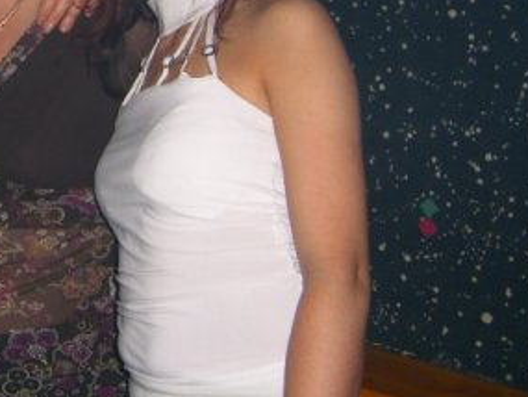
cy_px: 28
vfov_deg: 18.1
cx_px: -4
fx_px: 1221
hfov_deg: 23.4
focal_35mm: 80
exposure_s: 1/60
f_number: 2.8
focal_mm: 7.9
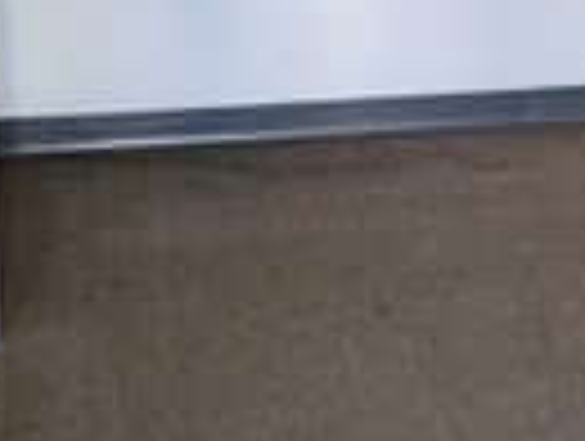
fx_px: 1998
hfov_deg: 16.4
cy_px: 16
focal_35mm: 118
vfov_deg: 12.5
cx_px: 544
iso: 22
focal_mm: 6.9
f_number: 1.68
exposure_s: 1/77.2
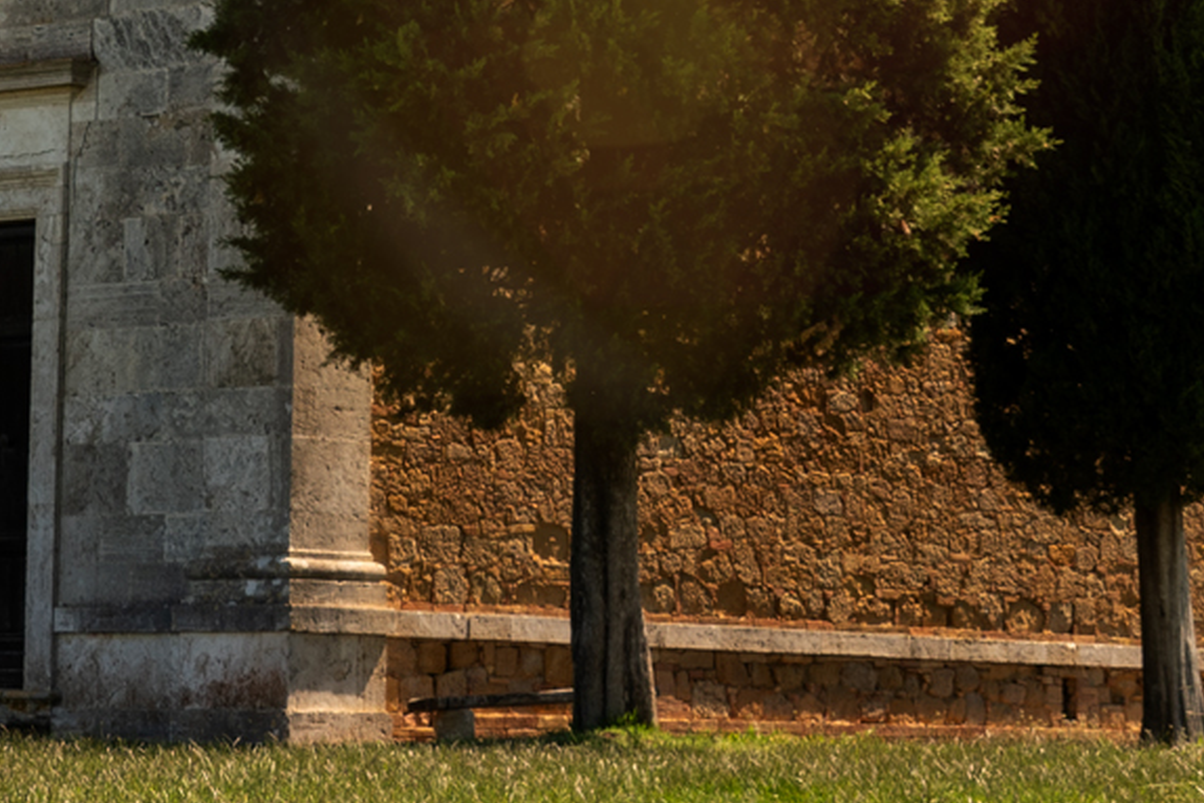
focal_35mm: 117
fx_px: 3914
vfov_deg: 11.4
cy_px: -273
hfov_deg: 17.4
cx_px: 405
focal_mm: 35
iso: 100
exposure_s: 1/125
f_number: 10
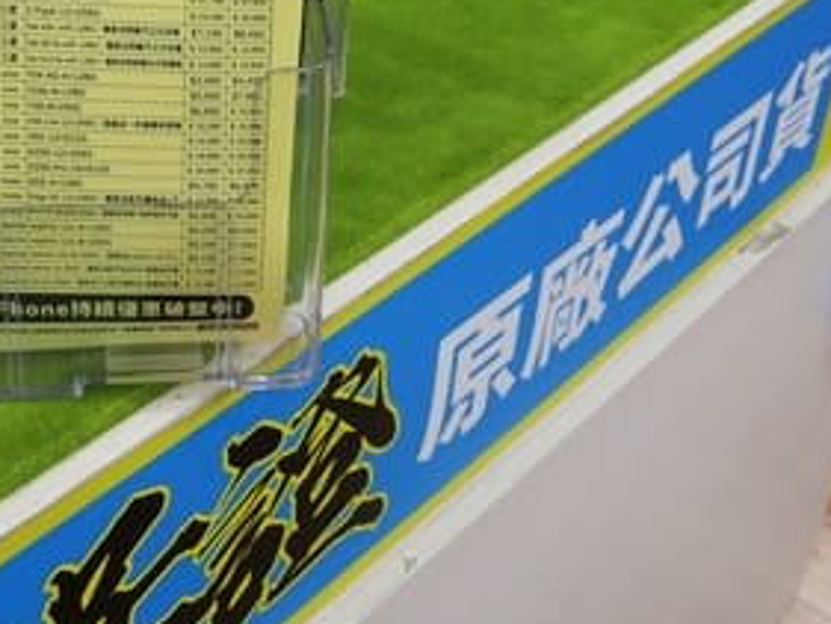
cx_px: 173
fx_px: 1369
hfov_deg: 32.9
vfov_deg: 25.2
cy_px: 106
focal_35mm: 57
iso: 200
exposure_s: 1/125
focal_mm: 12
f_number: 3.5
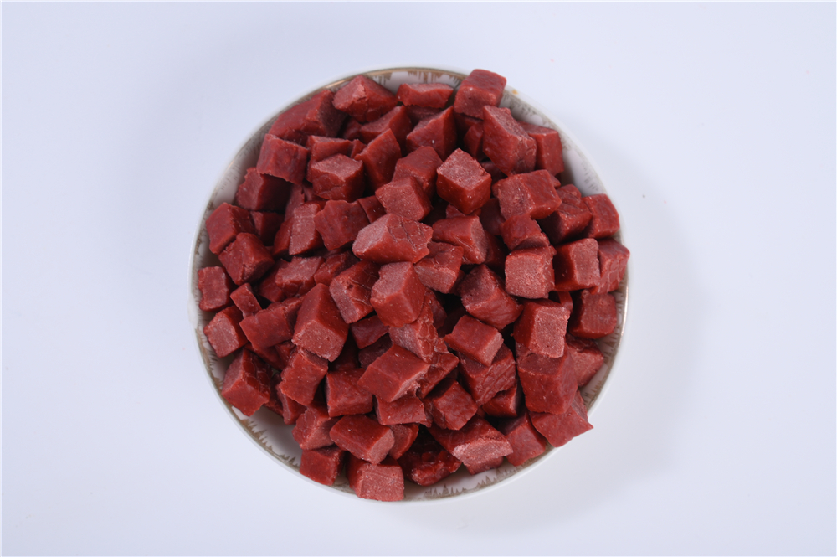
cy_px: 278
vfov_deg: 11.4
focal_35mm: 120
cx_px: 418
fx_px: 2788
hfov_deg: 17.1
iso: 160
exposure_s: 1/125
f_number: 11
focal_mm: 120
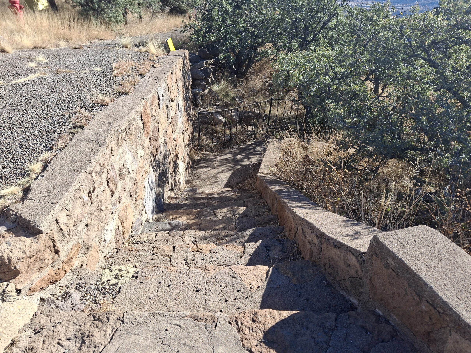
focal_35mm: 25
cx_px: 236
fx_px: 340
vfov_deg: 54.9
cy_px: 176
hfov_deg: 69.4
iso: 25
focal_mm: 4.69
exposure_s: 1/592
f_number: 1.8
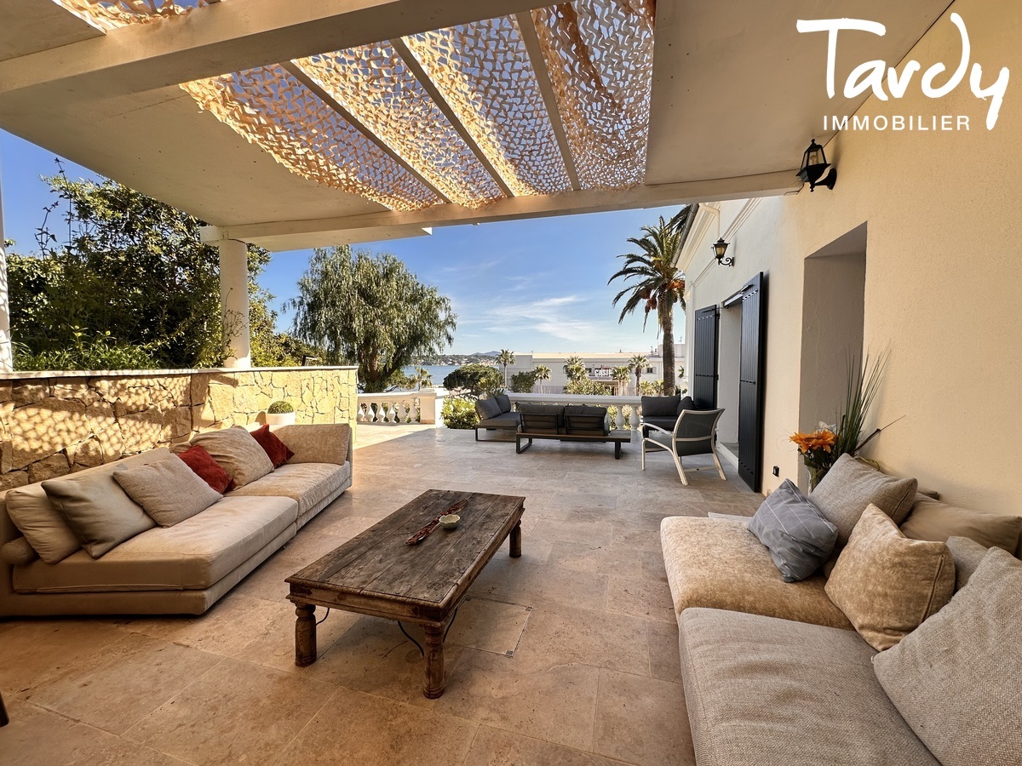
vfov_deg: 85.7
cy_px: 383
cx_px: 511
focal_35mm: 14
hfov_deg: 102.1
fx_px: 413
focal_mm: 2.22
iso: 40
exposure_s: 1/407
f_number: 2.2
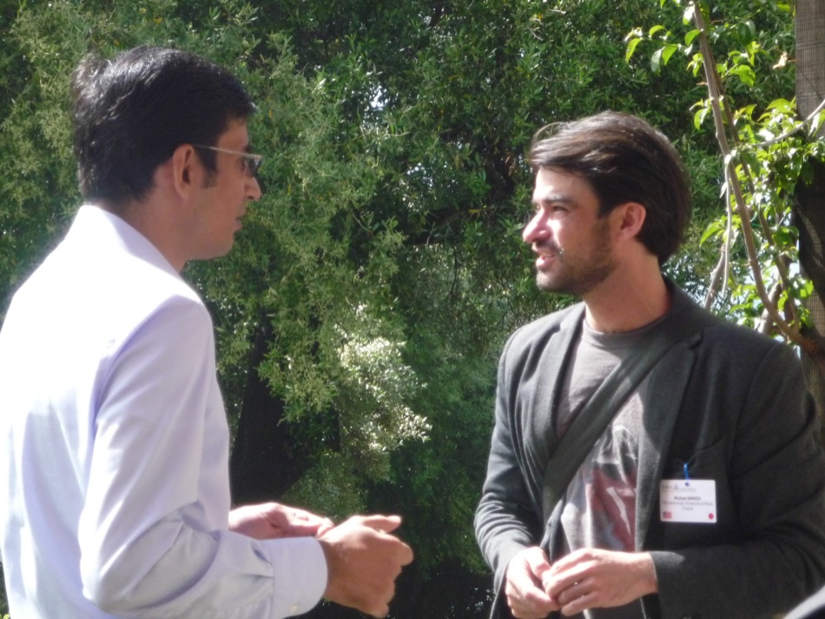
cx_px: 412
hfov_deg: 20.0
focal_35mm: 98
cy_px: 310
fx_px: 2335
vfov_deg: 15.1
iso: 400
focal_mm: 17.3
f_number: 5.6
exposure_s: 1/400
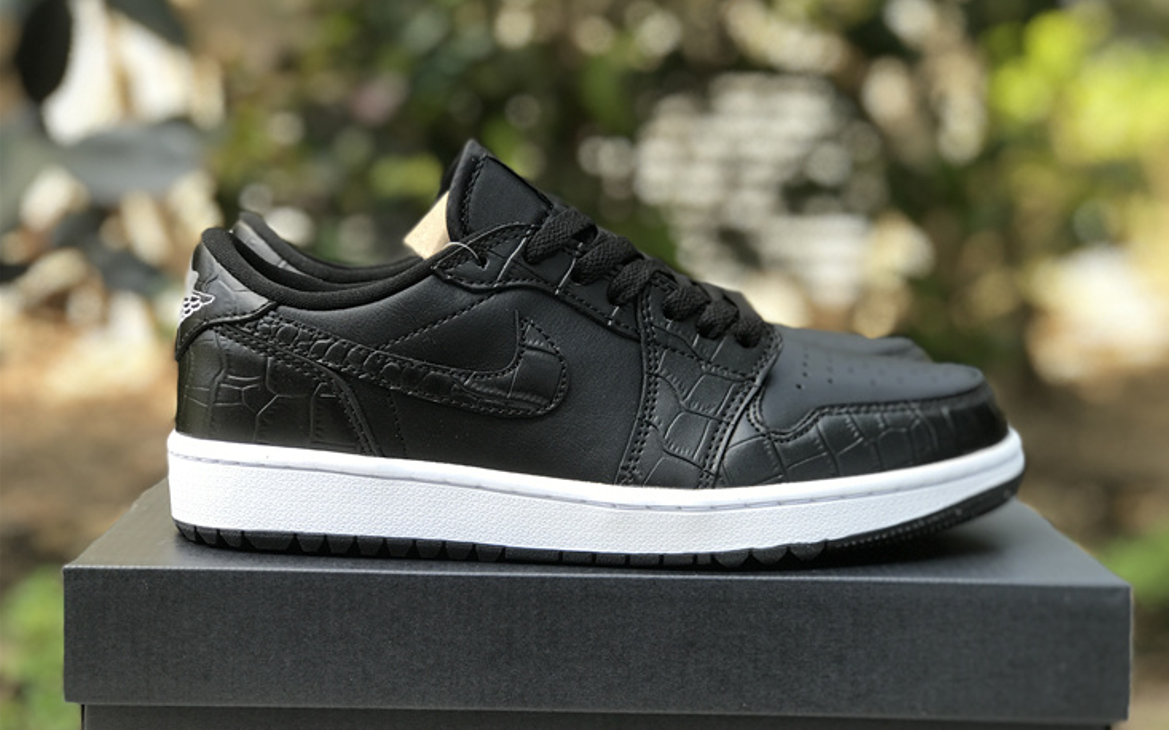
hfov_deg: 33.5
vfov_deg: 21.3
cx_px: 588
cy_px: 367
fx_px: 1943
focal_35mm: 61
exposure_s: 1/111
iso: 20
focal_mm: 6.6
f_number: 2.8
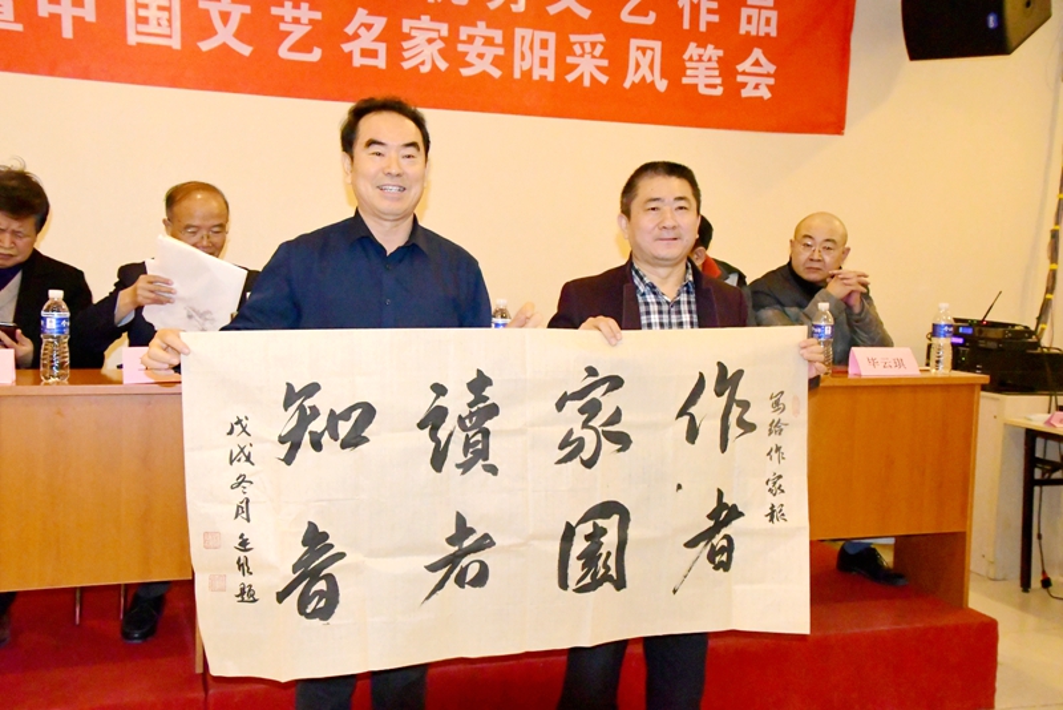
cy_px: 355
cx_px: 532
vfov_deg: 40.0
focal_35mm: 33
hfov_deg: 57.2
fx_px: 975
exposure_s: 1/30
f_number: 7.1
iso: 4000
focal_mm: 22
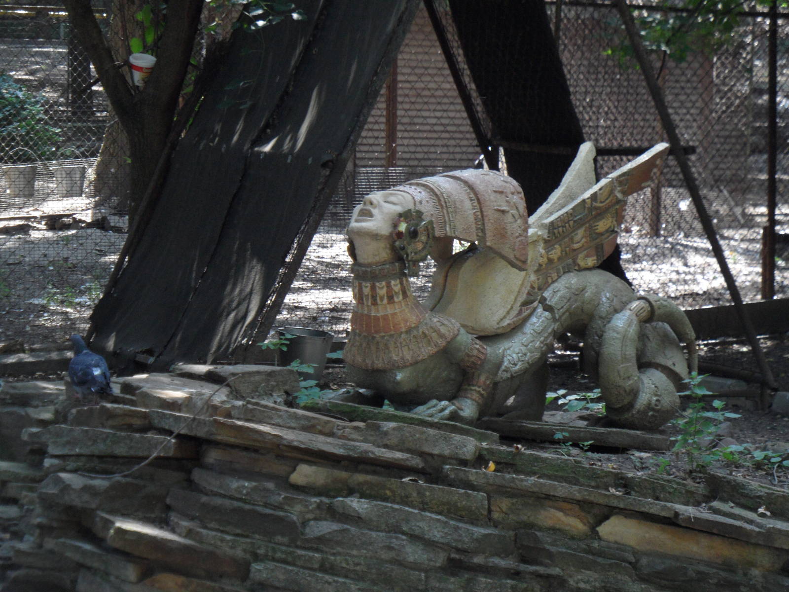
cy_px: 296
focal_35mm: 120
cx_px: 394
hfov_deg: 16.4
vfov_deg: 12.3
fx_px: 2735
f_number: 4.4
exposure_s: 1/60
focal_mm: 20
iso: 200
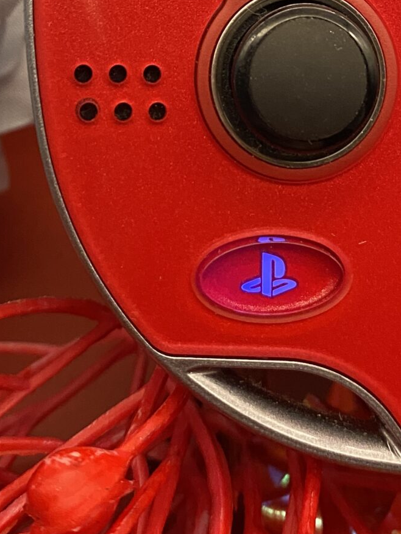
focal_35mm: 73
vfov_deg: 25.2
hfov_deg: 20.2
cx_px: 232
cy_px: -19
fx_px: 1127
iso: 320
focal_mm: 4.25
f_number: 1.8
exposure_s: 1/60
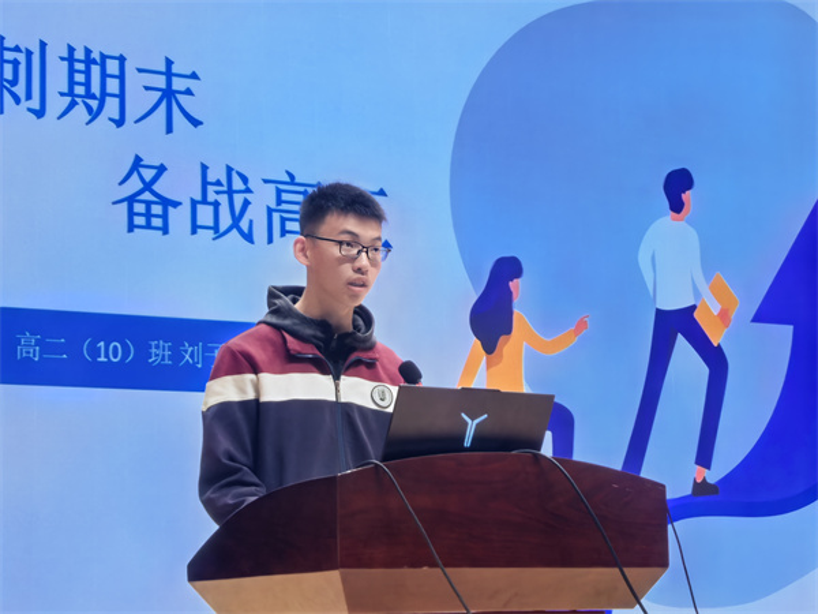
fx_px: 1914
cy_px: 307
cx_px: 409
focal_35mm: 81
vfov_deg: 18.2
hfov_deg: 24.1
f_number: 4
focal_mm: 5.75
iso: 160
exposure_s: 1/60
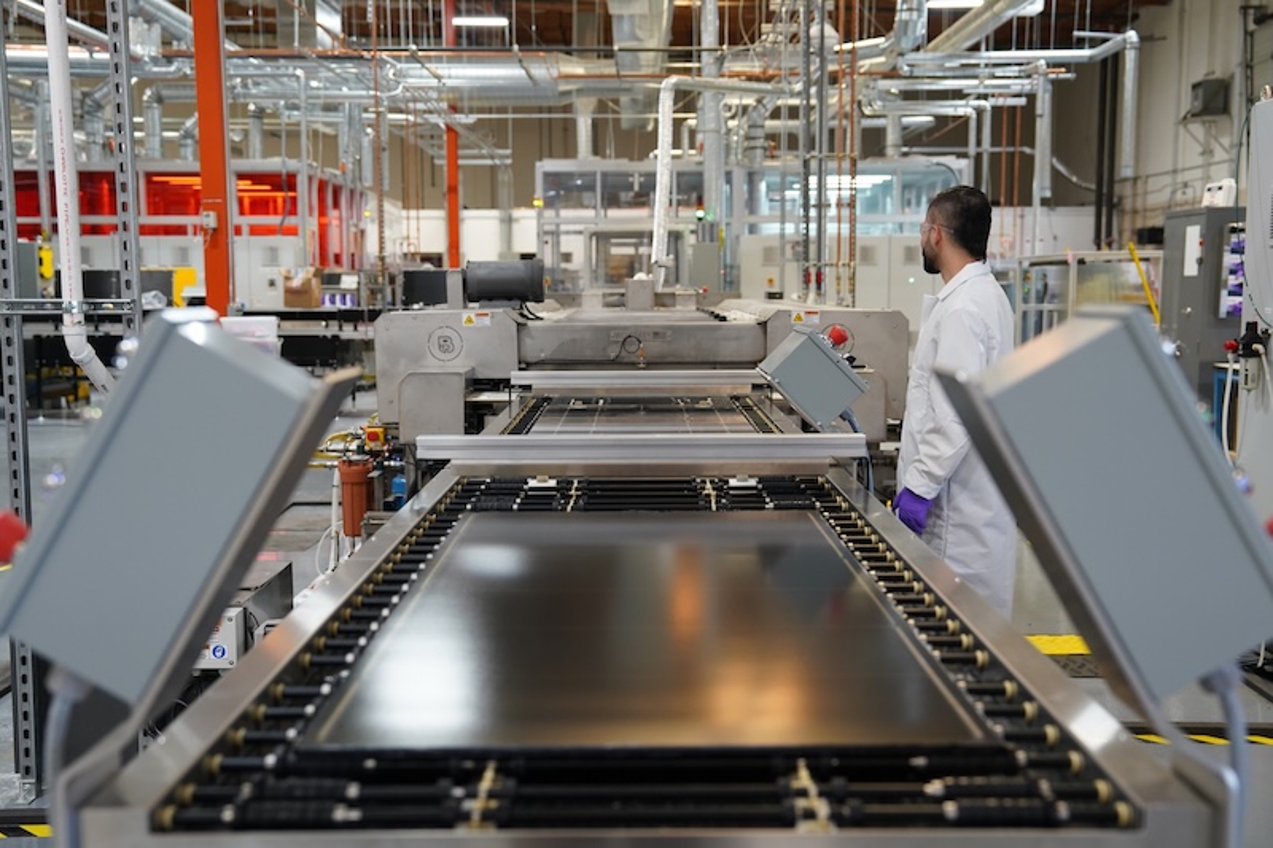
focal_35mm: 38
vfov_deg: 35.0
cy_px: 424
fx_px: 1343
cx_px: 636
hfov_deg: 50.7
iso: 1600
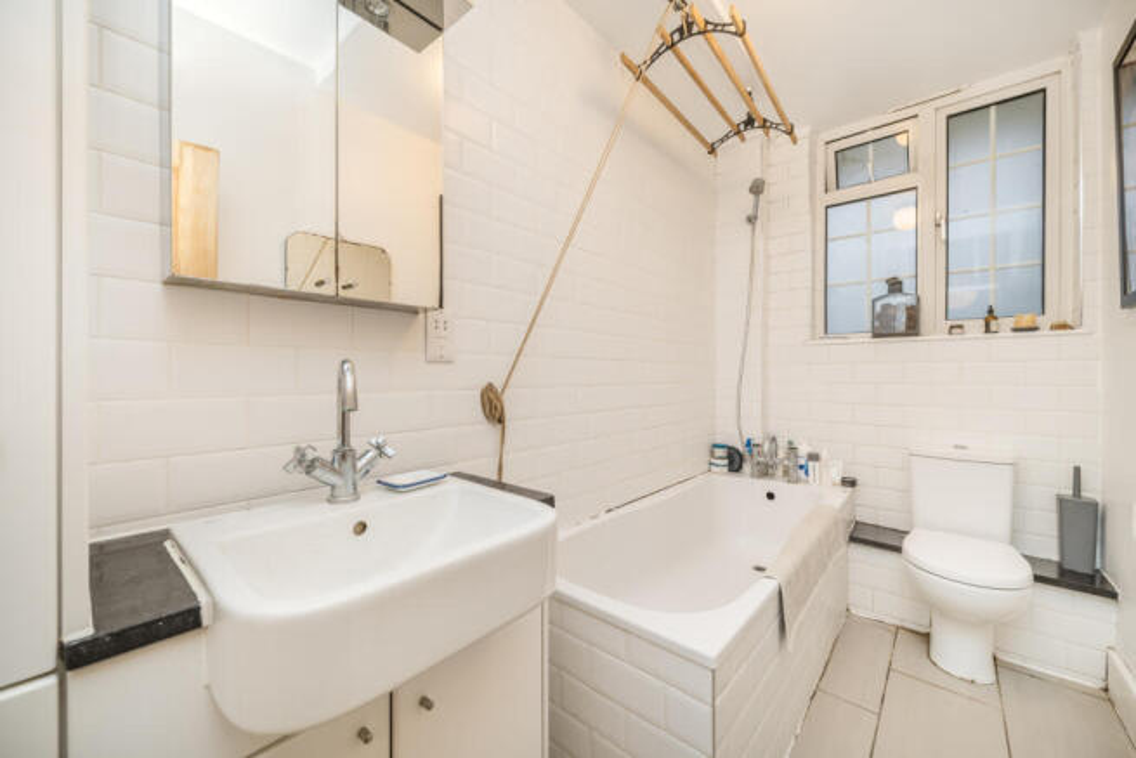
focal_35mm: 13
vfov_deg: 85.5
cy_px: 379
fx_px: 410
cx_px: 568
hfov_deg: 108.3
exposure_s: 1/5
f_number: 8
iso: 125
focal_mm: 13
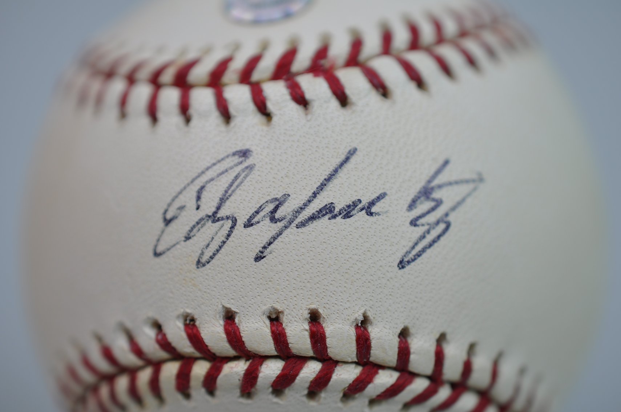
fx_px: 1034
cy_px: 206
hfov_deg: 33.4
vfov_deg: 22.6
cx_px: 310
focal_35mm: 60
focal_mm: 40
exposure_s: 1/80
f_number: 4.5
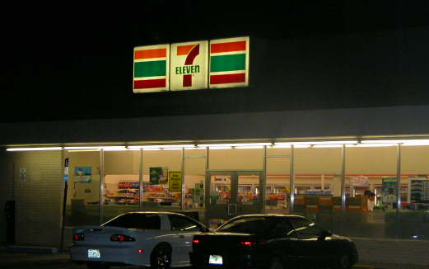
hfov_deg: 19.3
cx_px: 184
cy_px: 156
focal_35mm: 108
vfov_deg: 12.1
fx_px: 1263
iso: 400
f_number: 3.5
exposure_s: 1/250
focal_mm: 21
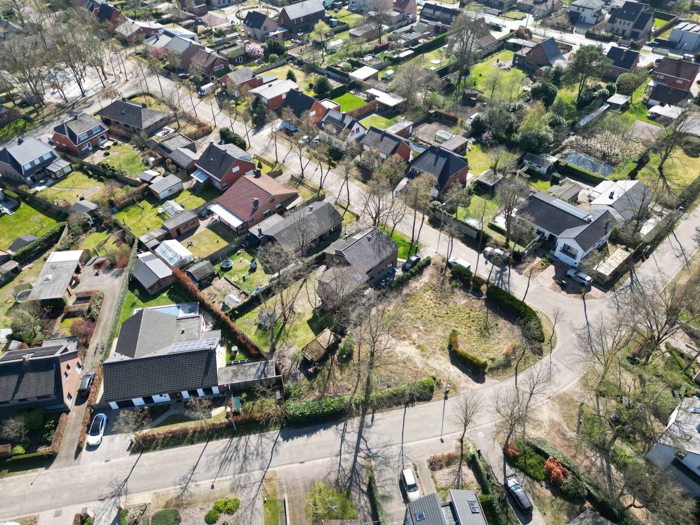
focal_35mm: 24
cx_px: 350
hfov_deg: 71.6
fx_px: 485
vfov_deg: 56.8
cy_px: 262
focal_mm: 6.72
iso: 130
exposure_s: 1/1000
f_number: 1.7
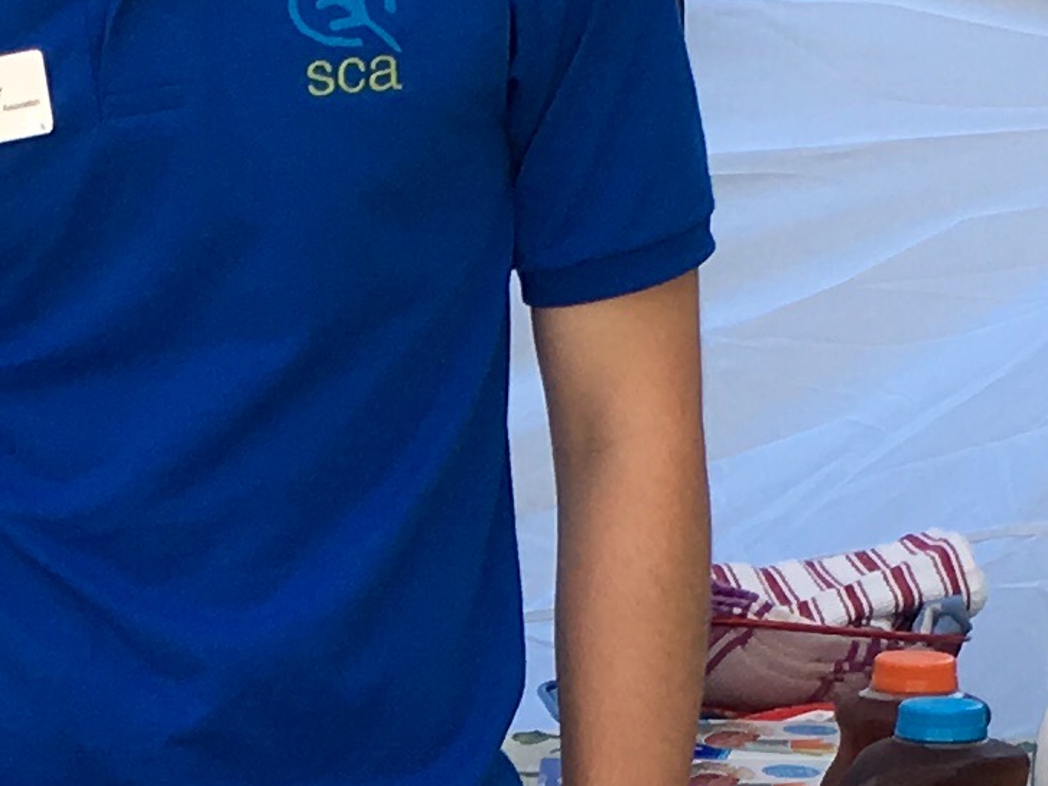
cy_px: 930
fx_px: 4876
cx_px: 9
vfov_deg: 9.1
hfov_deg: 12.1
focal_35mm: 161
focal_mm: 4.15
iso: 25
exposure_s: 1/463
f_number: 2.2
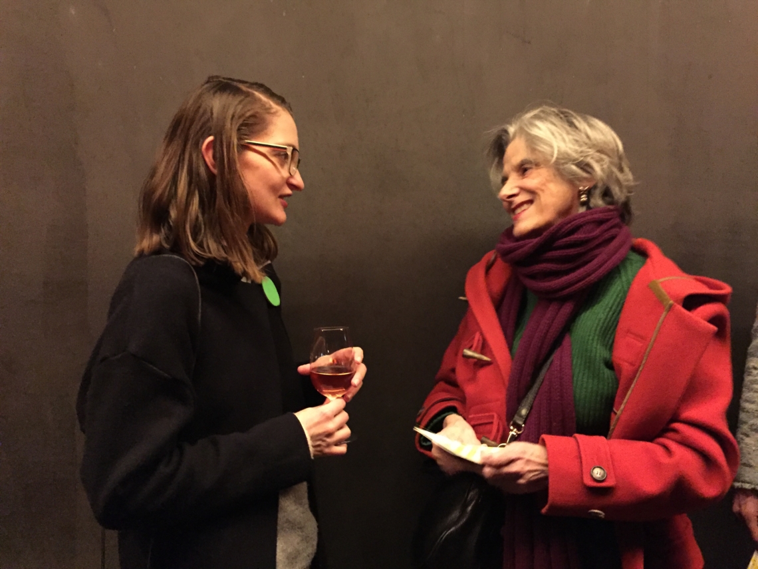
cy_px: 284
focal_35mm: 29
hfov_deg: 61.7
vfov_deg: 48.2
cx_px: 379
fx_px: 635
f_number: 2.2
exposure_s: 1/17
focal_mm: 4.15
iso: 1000
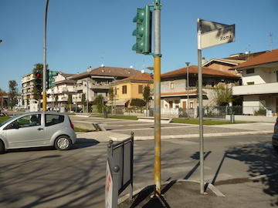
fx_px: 281
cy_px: 104
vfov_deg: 40.7
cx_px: 139
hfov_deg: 52.6
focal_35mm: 35
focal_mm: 5.8
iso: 100
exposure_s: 1/400
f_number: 8
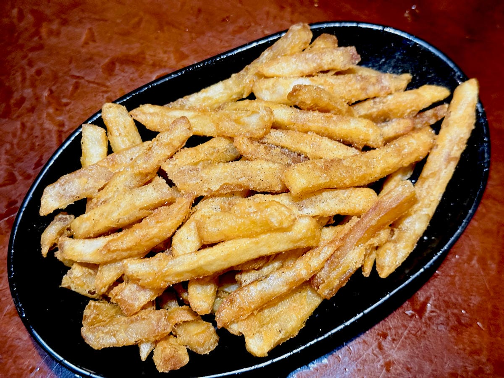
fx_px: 699
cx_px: 252
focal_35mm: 48
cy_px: 189
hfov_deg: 39.7
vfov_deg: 30.3
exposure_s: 1/30
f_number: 1.78
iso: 640
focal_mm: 6.86
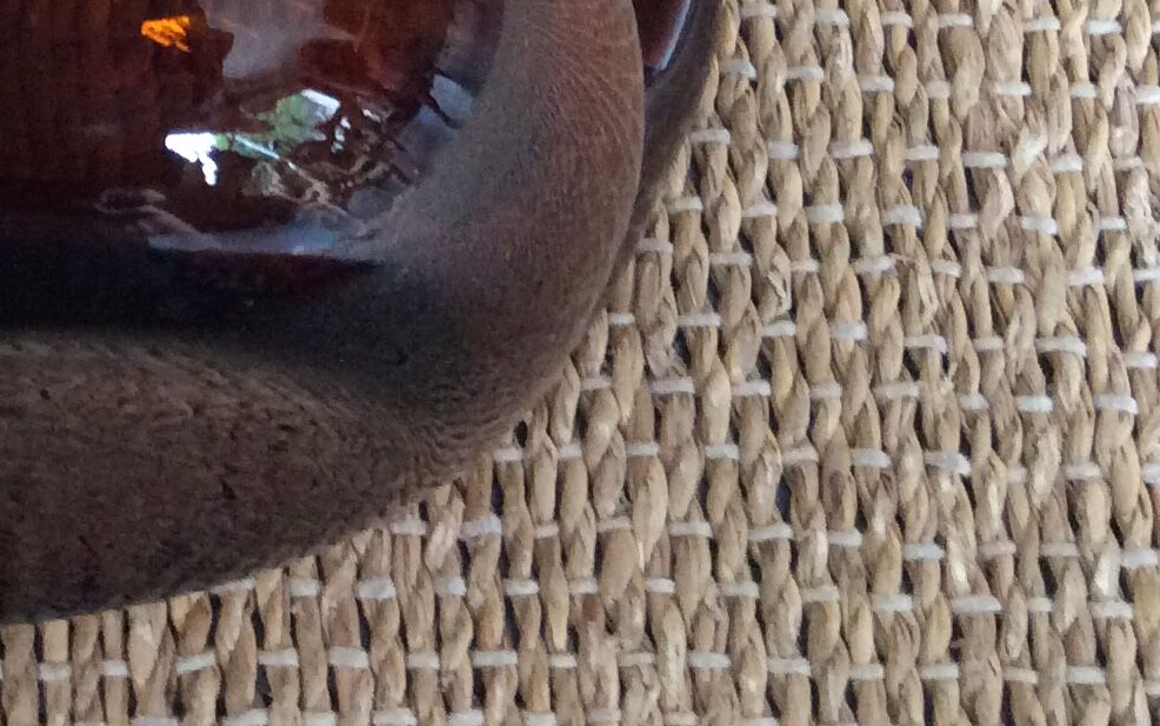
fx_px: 2815
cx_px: -46
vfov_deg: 13.8
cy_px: -382
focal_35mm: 89
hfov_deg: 22.3
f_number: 2.4
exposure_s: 1/25
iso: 200
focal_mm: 3.3
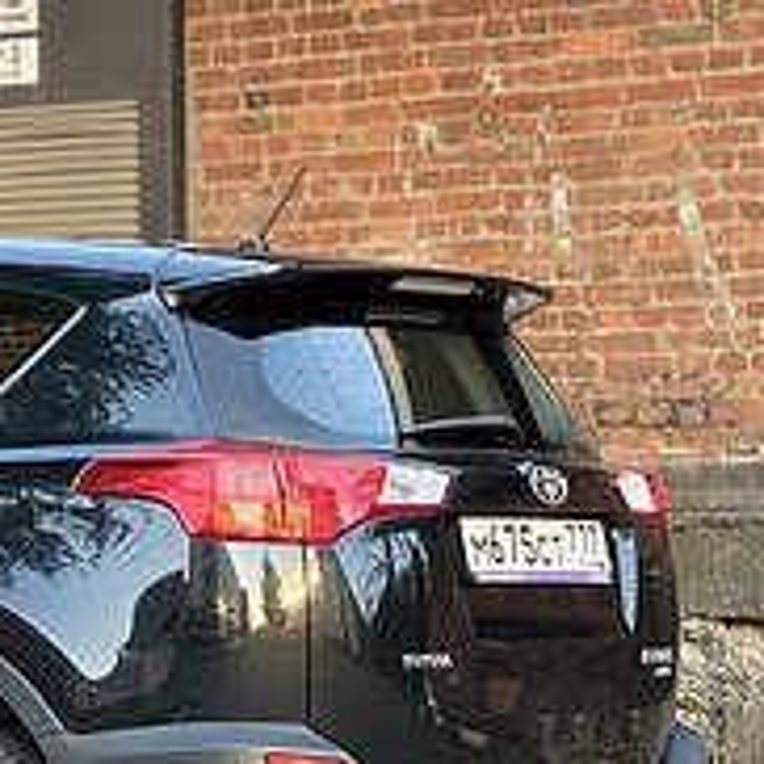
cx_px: -260
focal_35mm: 205
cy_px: 625
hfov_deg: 8.4
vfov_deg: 8.5
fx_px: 5119
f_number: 2.8
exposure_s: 1/99
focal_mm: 9
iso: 125
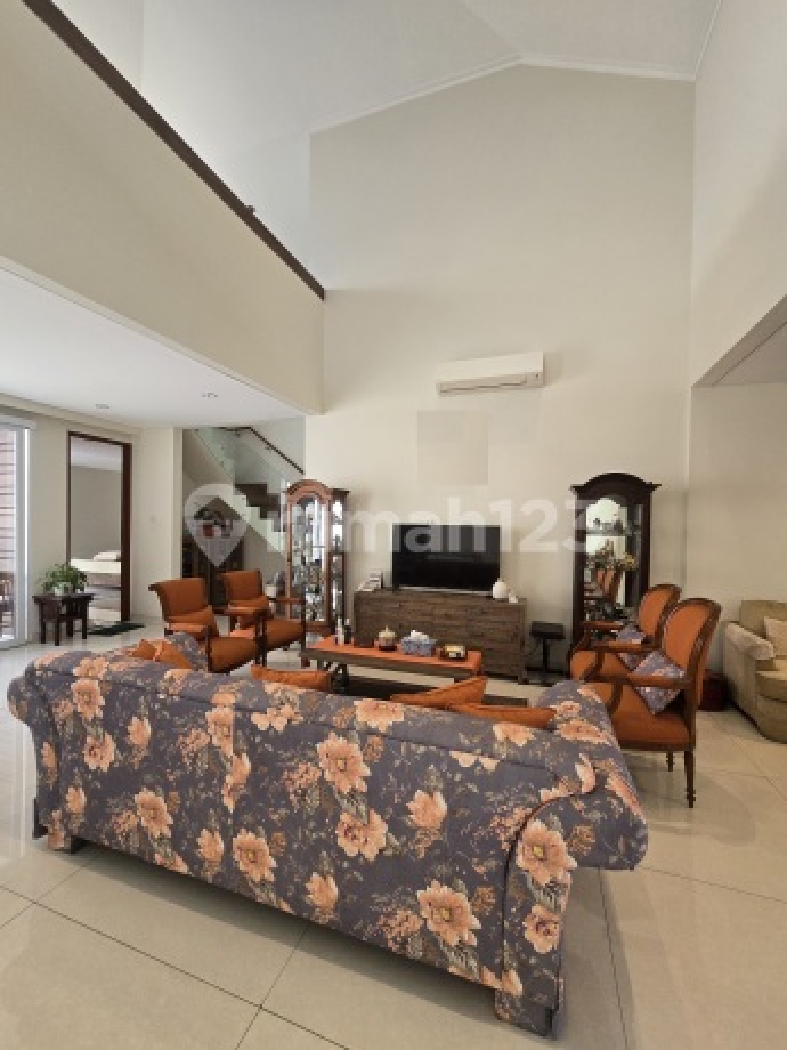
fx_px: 394
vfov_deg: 106.2
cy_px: 525
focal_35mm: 13
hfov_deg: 89.9
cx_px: 394
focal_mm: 2.2
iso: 200
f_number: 2.2
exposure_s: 1/50
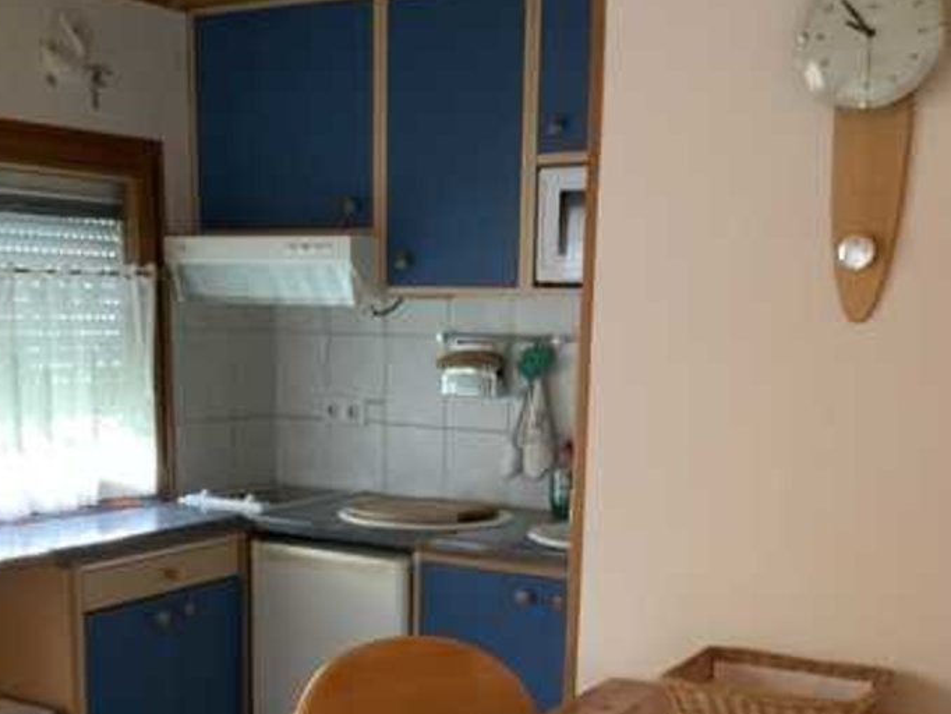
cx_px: 436
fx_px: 1402
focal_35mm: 51
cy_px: 615
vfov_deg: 27.7
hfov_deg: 37.5
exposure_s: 1/30
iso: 250
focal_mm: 3
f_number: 1.8
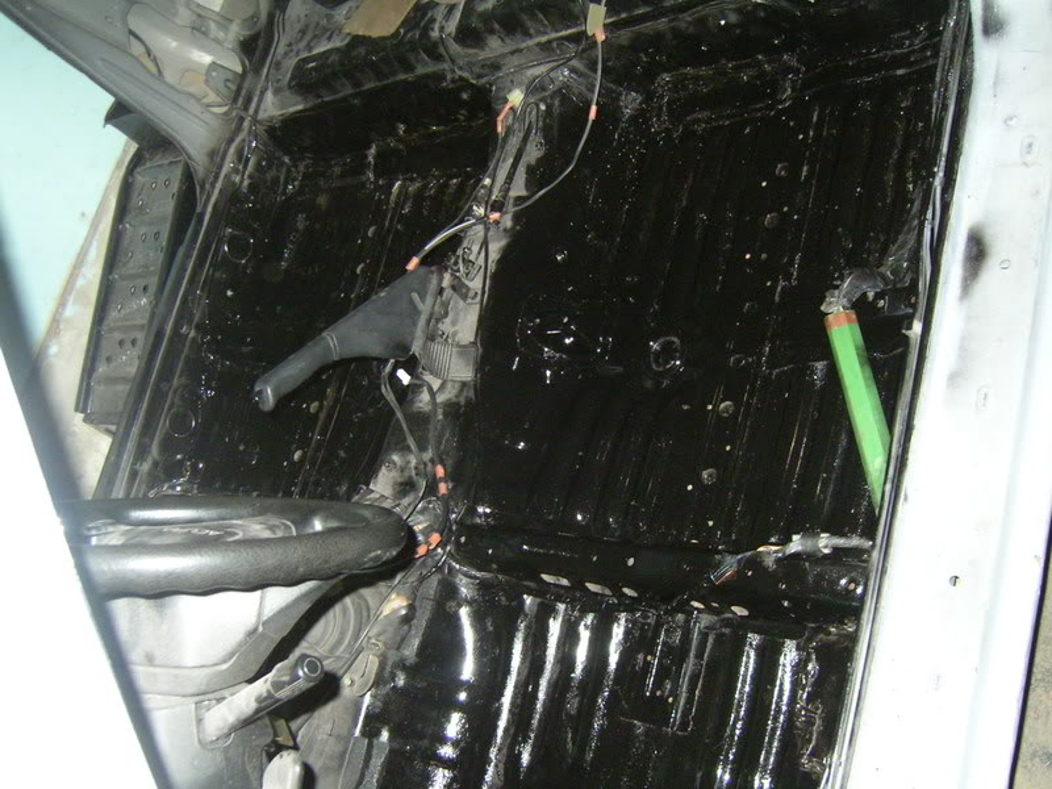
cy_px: 394
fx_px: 1094
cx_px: 526
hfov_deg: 51.4
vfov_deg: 39.7
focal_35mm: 36
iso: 200
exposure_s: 1/50
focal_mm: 5.6
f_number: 2.8
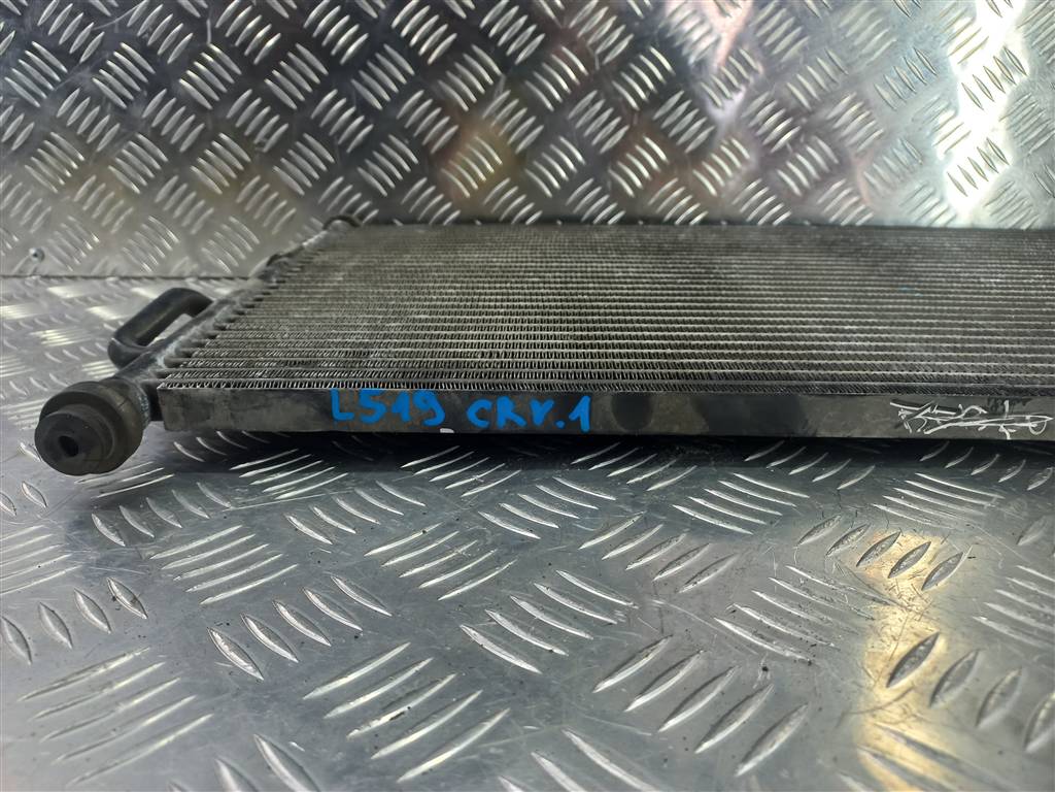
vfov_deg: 54.9
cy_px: 396
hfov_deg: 69.4
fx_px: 762
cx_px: 528
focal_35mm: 25
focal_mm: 4.6
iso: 50
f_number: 1.8
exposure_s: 1/50
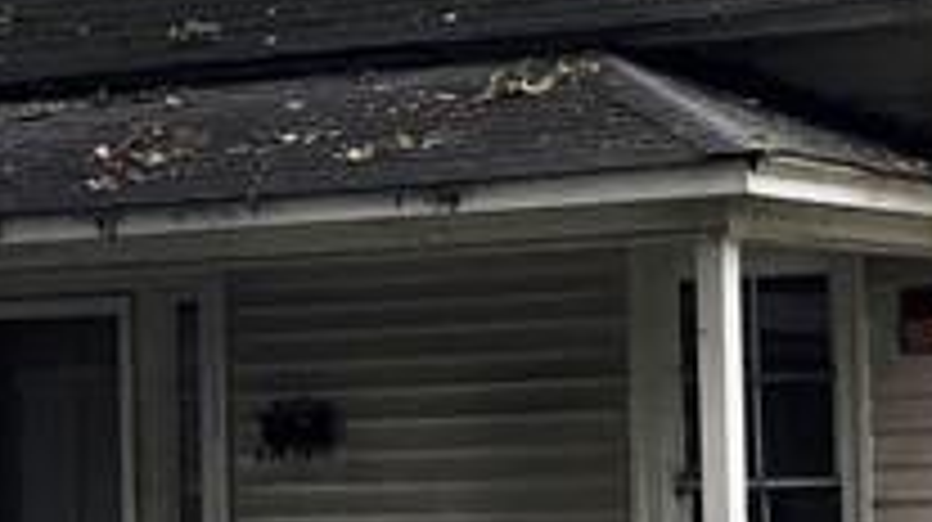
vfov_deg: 8.0
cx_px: 635
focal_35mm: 151
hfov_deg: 14.2
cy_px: 364
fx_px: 3728
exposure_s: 1/120
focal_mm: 3.99
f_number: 1.8
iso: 25
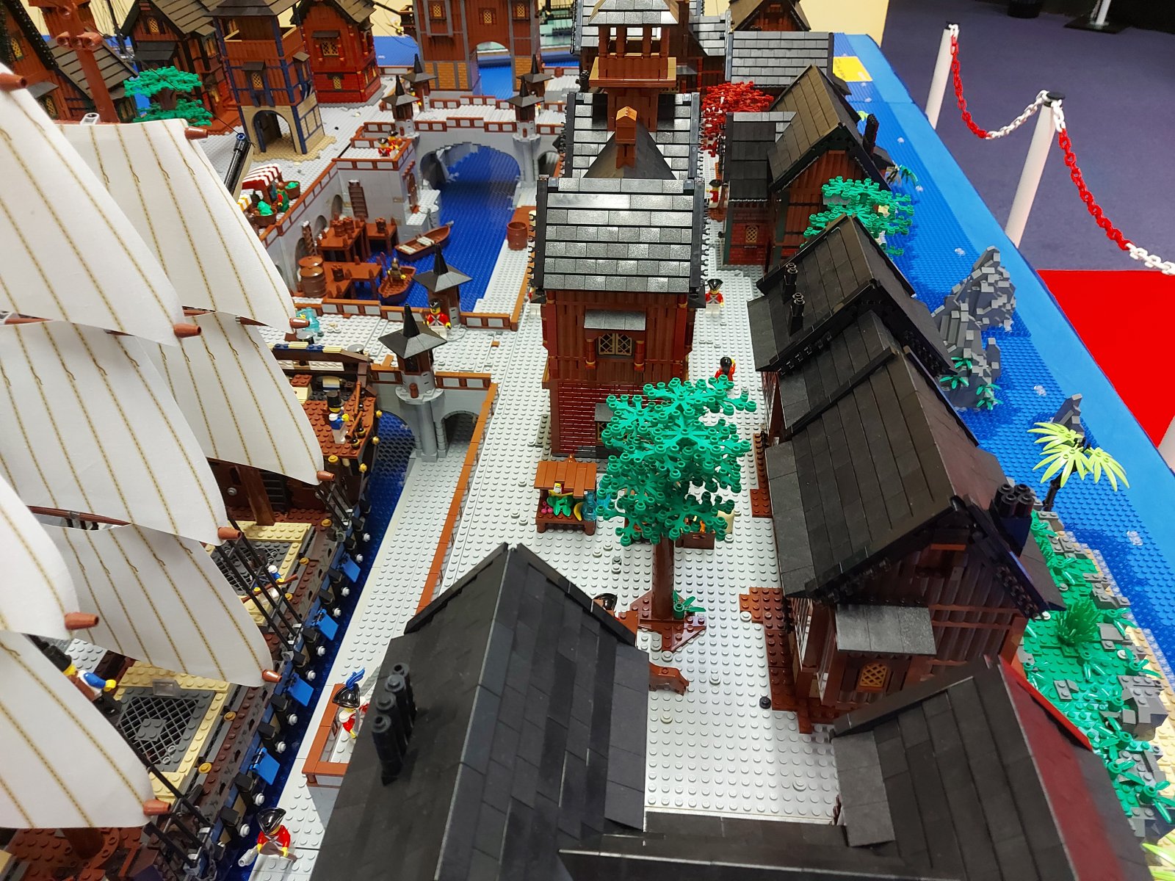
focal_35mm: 24
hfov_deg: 71.6
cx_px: 588
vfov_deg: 56.8
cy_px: 440
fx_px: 815
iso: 250
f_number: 1.8
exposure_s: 1/50
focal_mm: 5.23
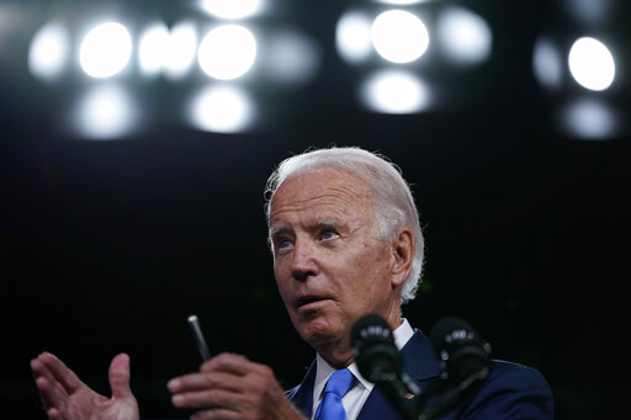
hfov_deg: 13.0
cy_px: 210
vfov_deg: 8.7
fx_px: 2768
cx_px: 316
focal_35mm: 158
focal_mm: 158
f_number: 2.8
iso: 1250
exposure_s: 1/500
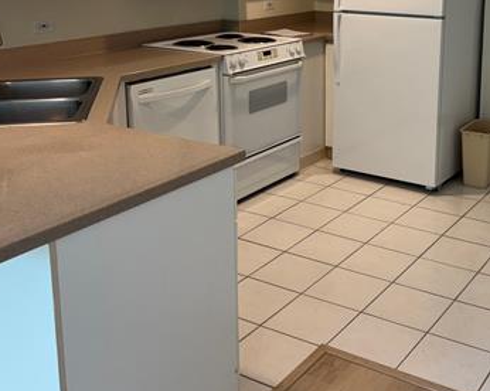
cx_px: 340
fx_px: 681
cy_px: 89
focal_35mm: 47
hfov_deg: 39.0
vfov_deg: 31.4
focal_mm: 5.96
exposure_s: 1/120
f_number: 1.6
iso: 80
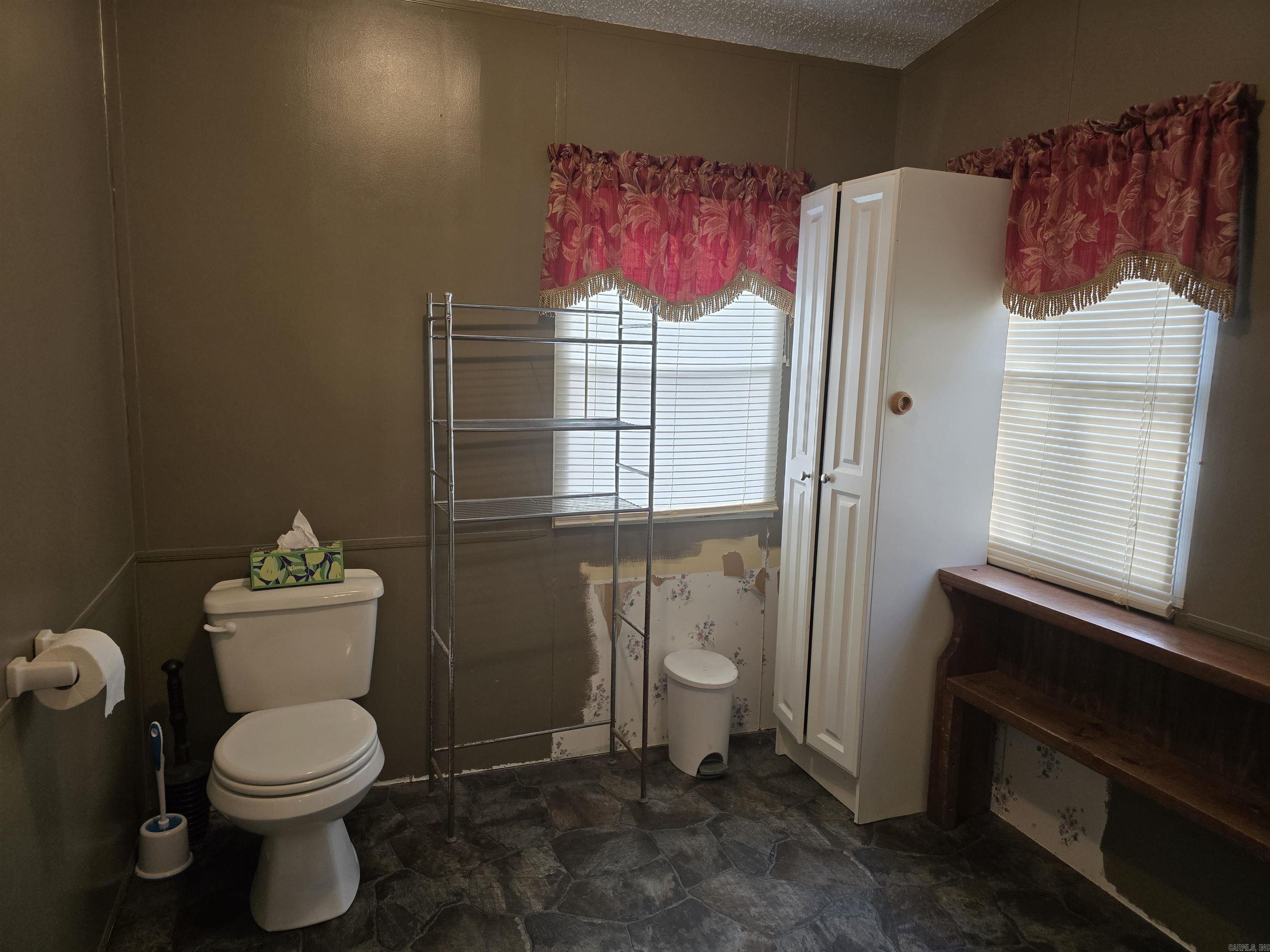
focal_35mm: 23
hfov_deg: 73.9
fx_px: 844
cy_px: 476
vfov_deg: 58.9
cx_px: 635
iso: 320
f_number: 1.7
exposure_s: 1/120
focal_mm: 6.3
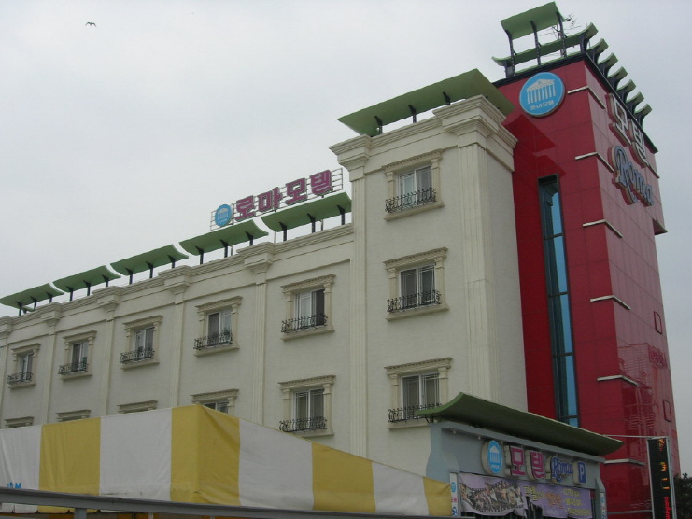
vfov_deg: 35.1
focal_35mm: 41
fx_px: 820
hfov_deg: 45.8
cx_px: 333
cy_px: 279
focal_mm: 7.8
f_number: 4.8
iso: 64
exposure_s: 1/729
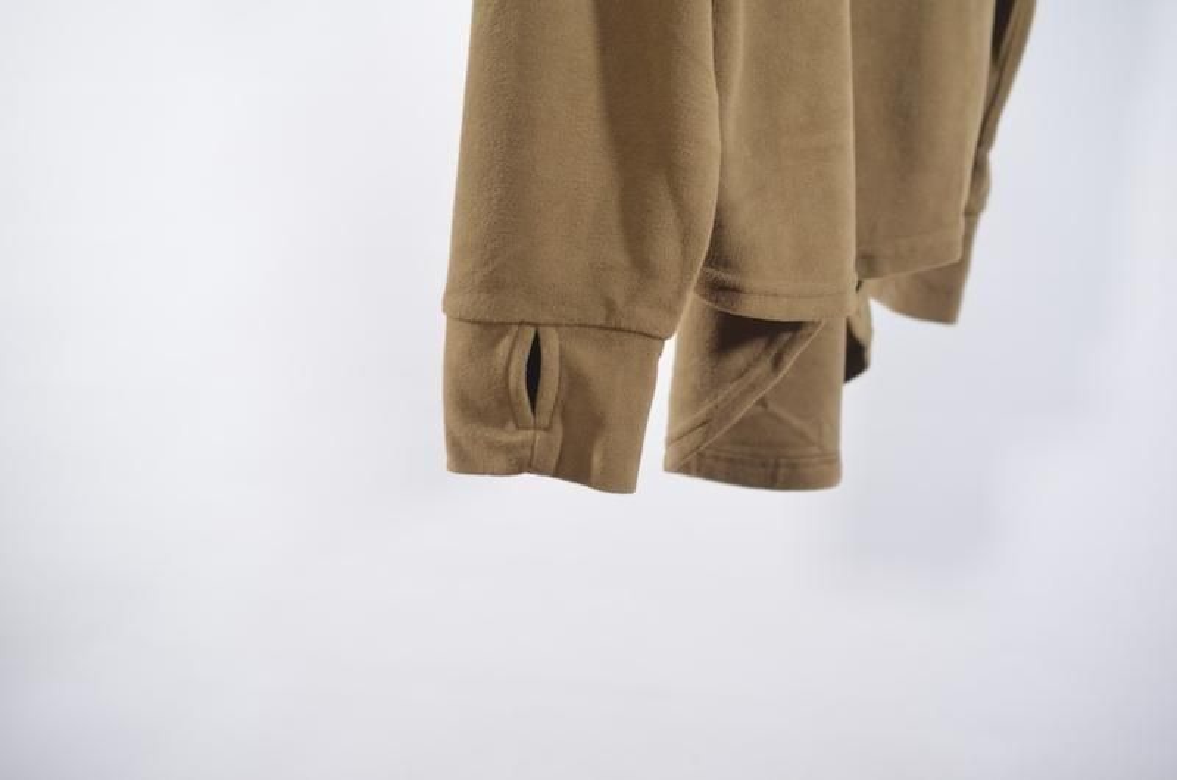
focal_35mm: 60
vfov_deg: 22.5
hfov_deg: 33.5
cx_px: 588
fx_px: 1958
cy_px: 390
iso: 800
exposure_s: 1/60
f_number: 4
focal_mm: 40
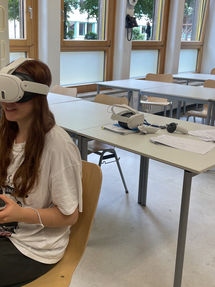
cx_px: 61
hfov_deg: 36.2
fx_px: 323
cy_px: 124
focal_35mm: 39
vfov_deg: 47.7
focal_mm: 4.2
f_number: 1.6
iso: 80
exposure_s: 1/100
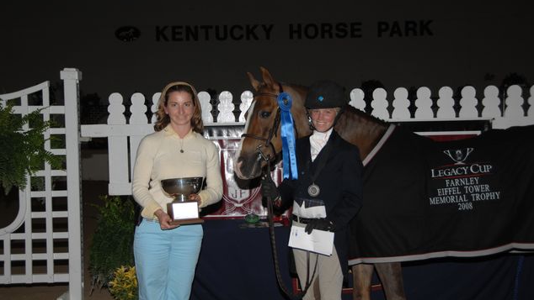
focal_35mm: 57
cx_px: 269
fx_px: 807
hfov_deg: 36.6
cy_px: 157
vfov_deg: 21.1
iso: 100
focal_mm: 36
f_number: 4.2
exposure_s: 1/125
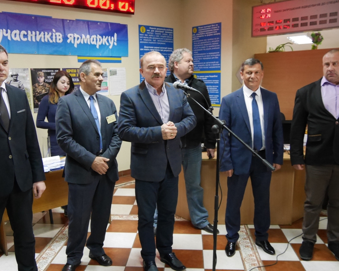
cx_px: 161
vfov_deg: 43.3
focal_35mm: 34
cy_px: 147
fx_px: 341
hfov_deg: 52.8
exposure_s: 1/60
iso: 2500
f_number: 3.5
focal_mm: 14
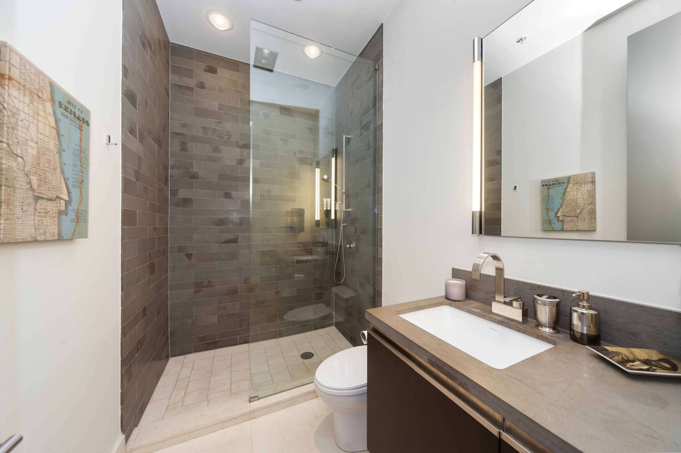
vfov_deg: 89.9
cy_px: 226
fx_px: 227
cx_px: 340
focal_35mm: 12
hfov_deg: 112.7
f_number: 8
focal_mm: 12
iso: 200
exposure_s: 1/8
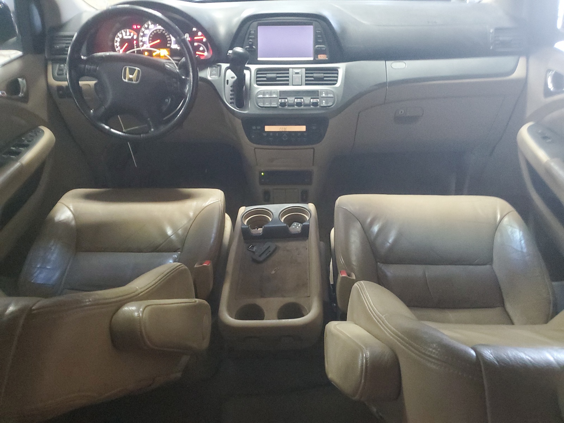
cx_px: 282
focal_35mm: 26
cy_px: 212
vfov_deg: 53.1
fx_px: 424
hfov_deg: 67.3
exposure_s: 1/15
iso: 574
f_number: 1.5
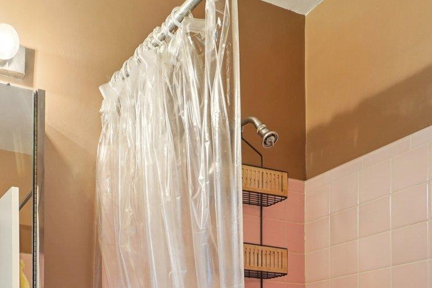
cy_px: 360
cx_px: 84
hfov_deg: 47.8
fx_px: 456
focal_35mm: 38
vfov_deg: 29.3
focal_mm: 14
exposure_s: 1/6
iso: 400
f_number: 8
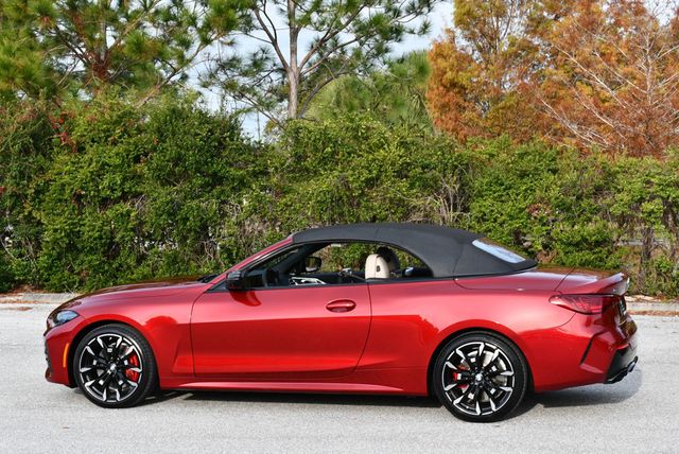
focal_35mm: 76
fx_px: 1435
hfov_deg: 26.6
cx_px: 340
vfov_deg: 18.0
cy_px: 227
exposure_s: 1/250
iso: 200
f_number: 7.1
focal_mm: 38
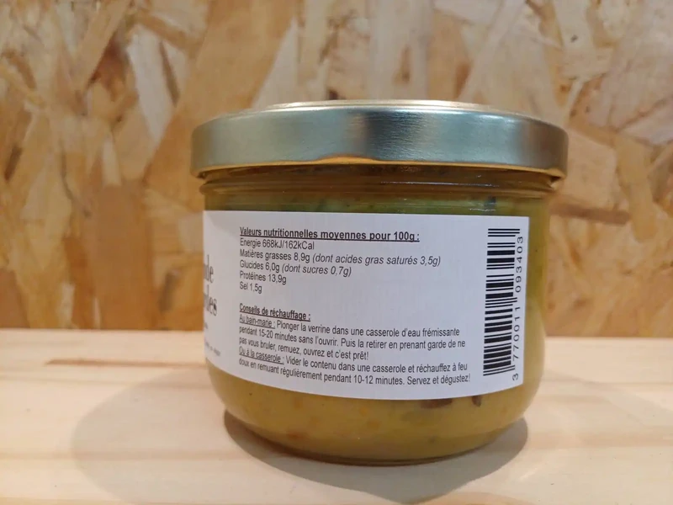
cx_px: 336
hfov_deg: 69.4
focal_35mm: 25
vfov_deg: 54.9
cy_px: 252
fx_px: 486
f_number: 1.8
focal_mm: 4.65
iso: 160
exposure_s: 1/50
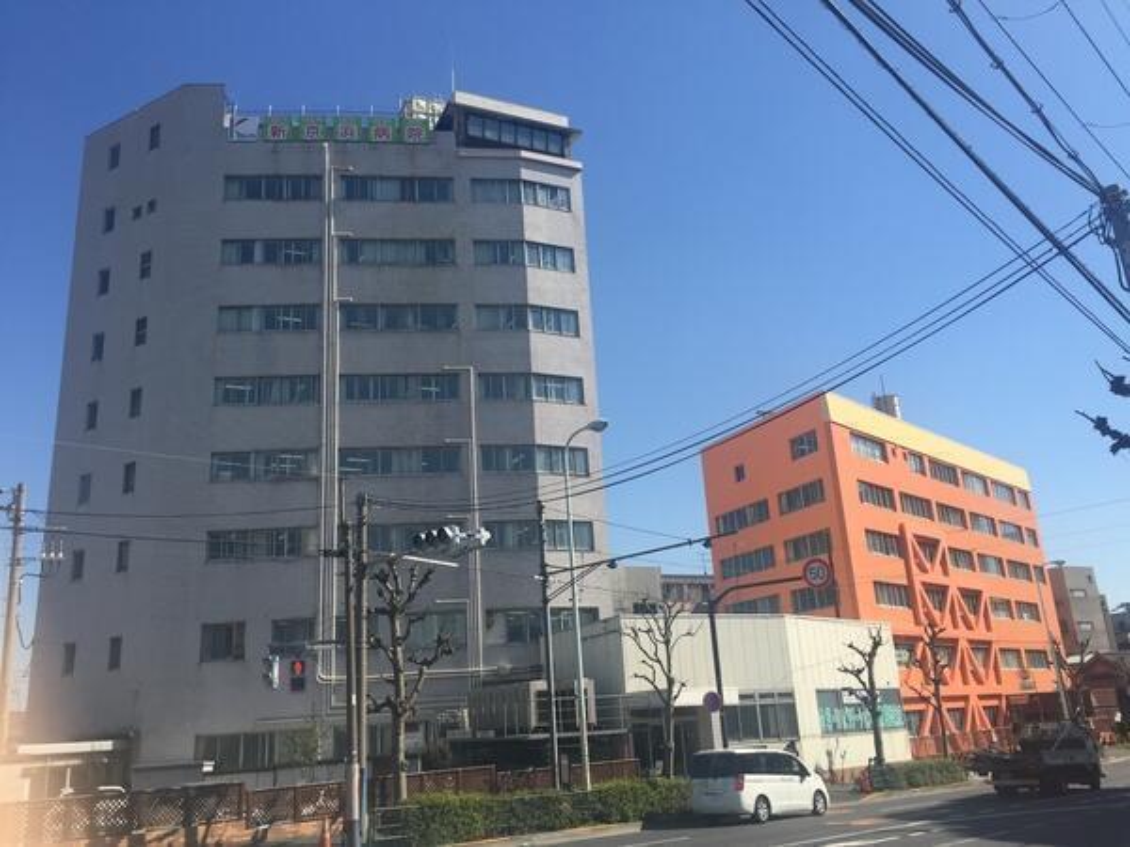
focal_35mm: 29
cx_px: 565
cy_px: 424
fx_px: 947
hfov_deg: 61.7
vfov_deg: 48.2
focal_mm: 4.15
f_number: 2.2
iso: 32
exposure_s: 1/1980
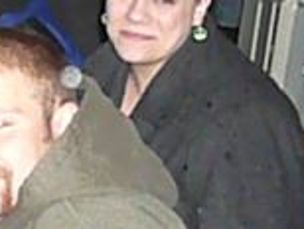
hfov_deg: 12.9
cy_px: 158
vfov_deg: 10.2
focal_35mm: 145
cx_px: -156
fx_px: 1275
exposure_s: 1/30
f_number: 2.8
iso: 1000
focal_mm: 5.2
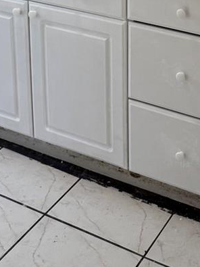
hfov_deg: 19.8
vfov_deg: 23.2
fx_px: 563
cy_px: -93
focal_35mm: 73
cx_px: 177
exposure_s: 1/120
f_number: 1.78
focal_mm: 6.76
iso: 200
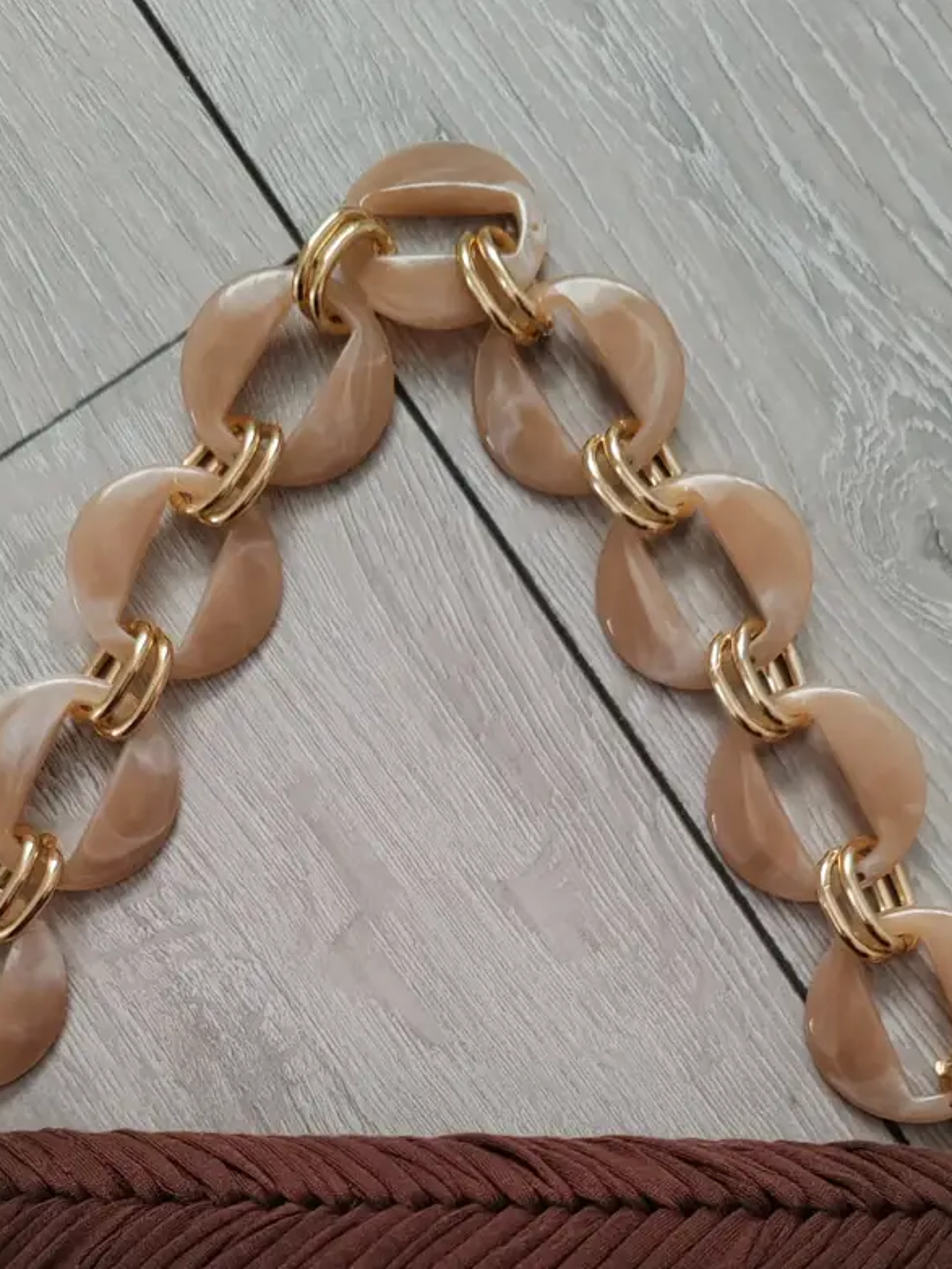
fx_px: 1687
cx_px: 457
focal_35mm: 46
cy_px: 1079
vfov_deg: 39.0
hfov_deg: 31.5
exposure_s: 1/33
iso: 4000
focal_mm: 6.12
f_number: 1.9
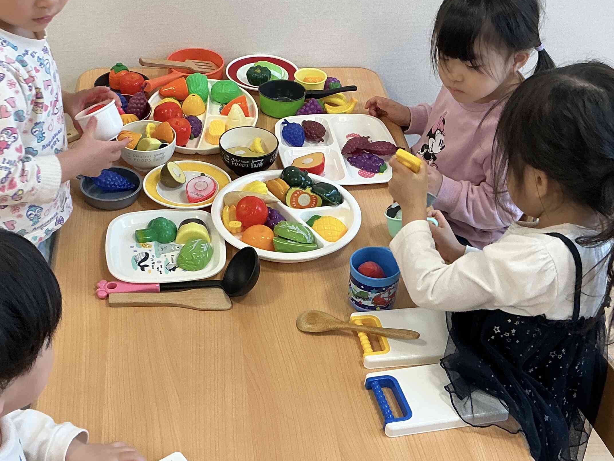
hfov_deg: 43.6
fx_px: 763
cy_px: 182
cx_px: 244
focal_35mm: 43
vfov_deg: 33.5
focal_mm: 3
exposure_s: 1/120
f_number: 1.8
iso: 64
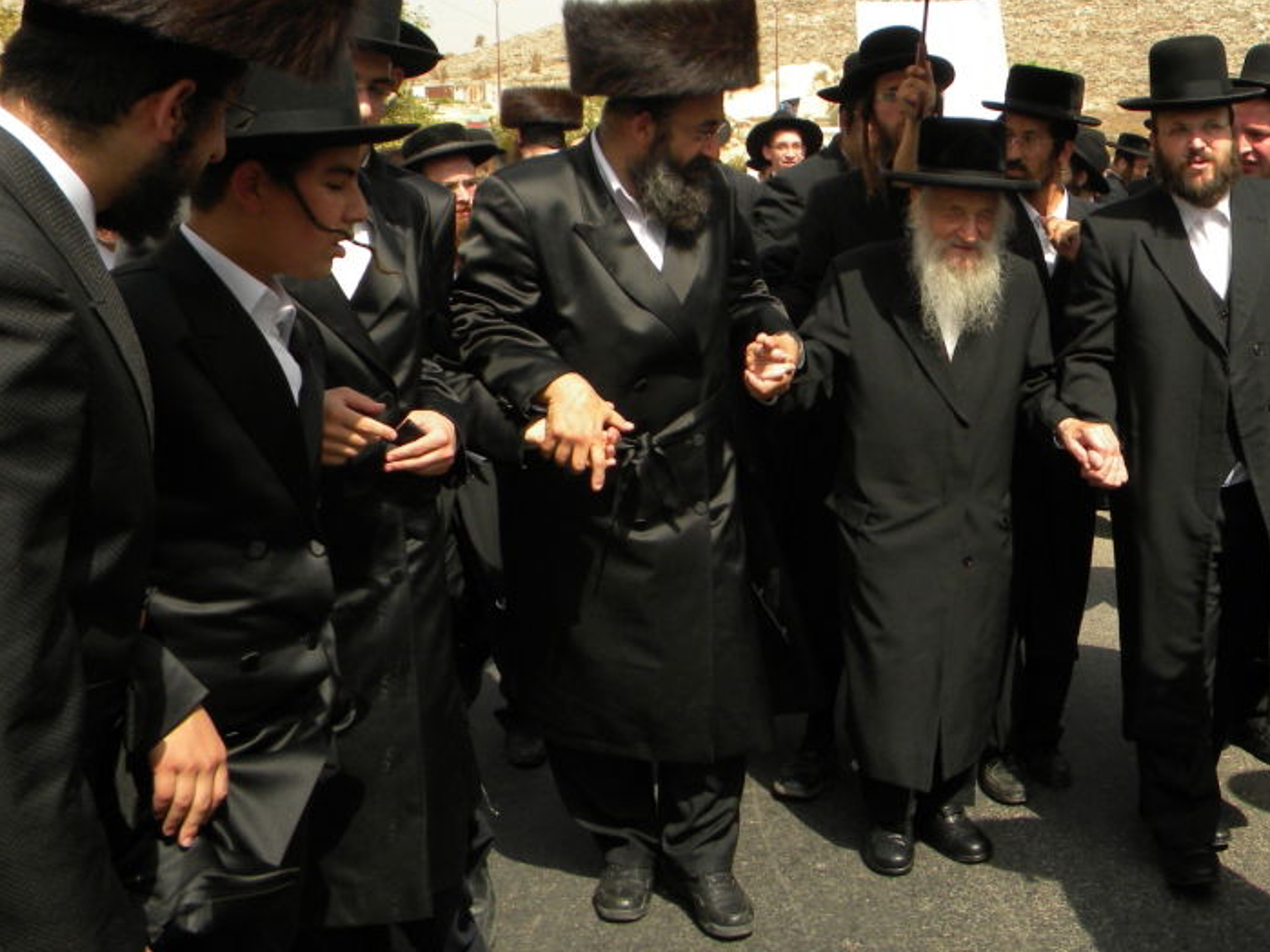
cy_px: 371
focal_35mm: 41
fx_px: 1504
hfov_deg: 44.8
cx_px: 896
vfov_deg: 35.0
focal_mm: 5
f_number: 3.5
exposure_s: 1/718
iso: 80
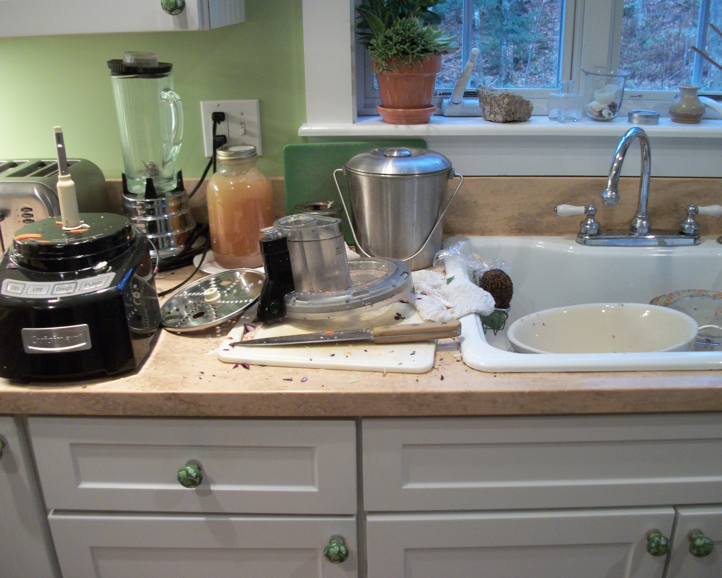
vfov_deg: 43.4
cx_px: 377
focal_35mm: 34
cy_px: 286
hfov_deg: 52.8
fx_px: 727
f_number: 2.9
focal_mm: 5.7
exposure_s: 1/20
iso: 160
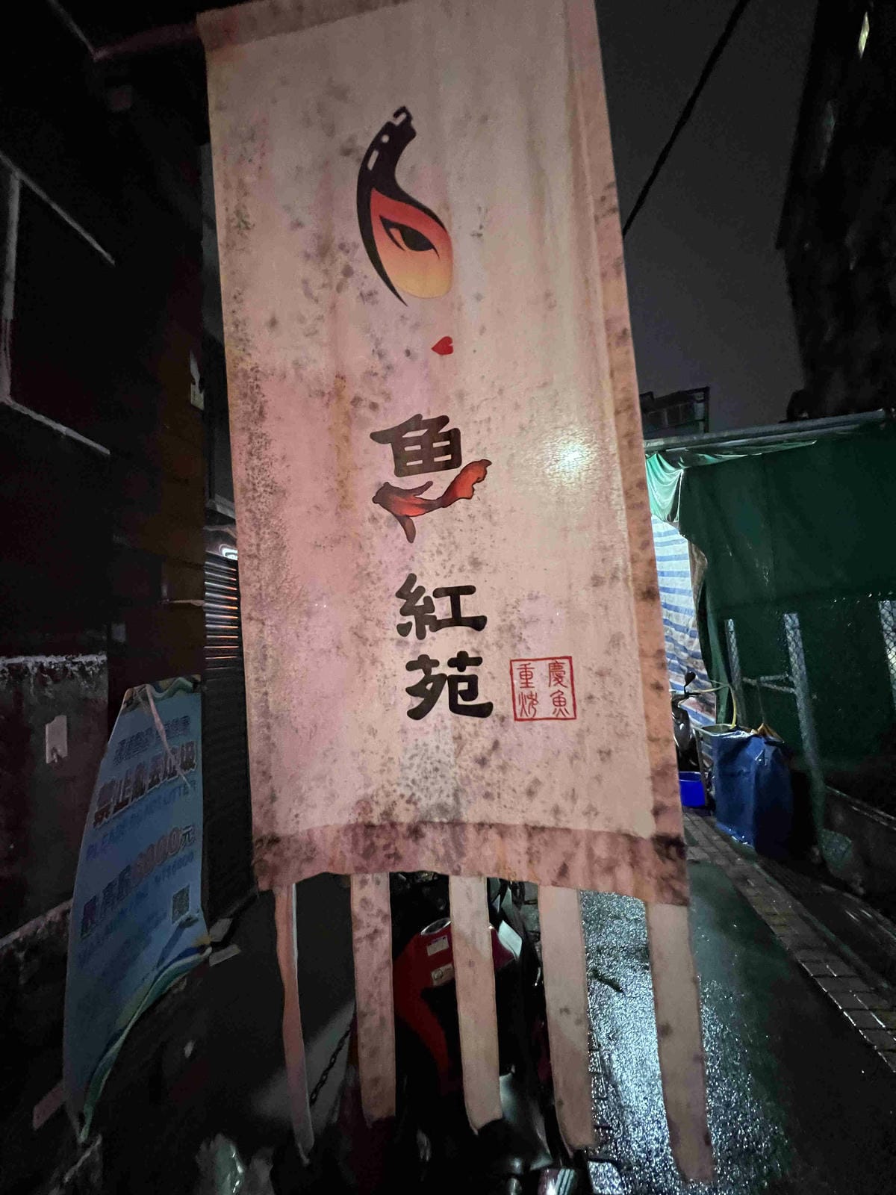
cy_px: 598
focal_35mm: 13
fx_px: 449
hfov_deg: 89.9
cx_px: 448
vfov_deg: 106.2
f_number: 1.8
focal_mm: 1.57
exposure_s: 1/40
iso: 800
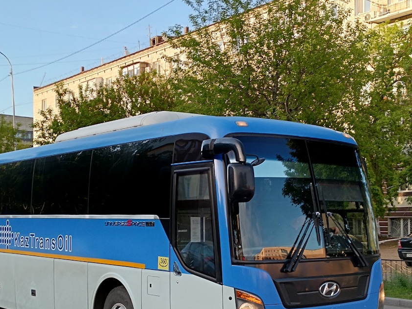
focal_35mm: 45
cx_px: 170
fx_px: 536
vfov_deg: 32.0
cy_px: 193
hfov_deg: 41.9
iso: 100
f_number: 1.9
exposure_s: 1/158
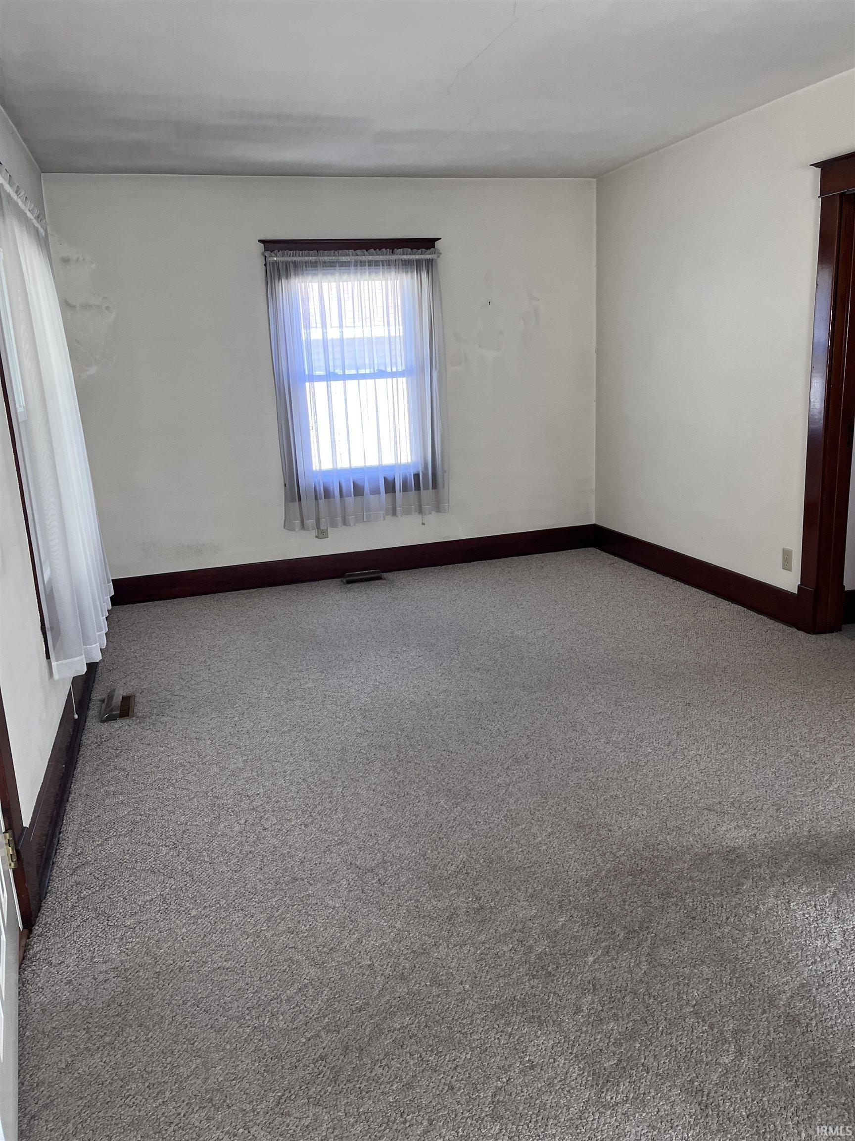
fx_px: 856
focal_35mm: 26
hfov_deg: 53.1
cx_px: 428
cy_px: 570
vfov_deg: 67.3
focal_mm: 5.1
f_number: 1.6
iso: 125
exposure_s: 1/104
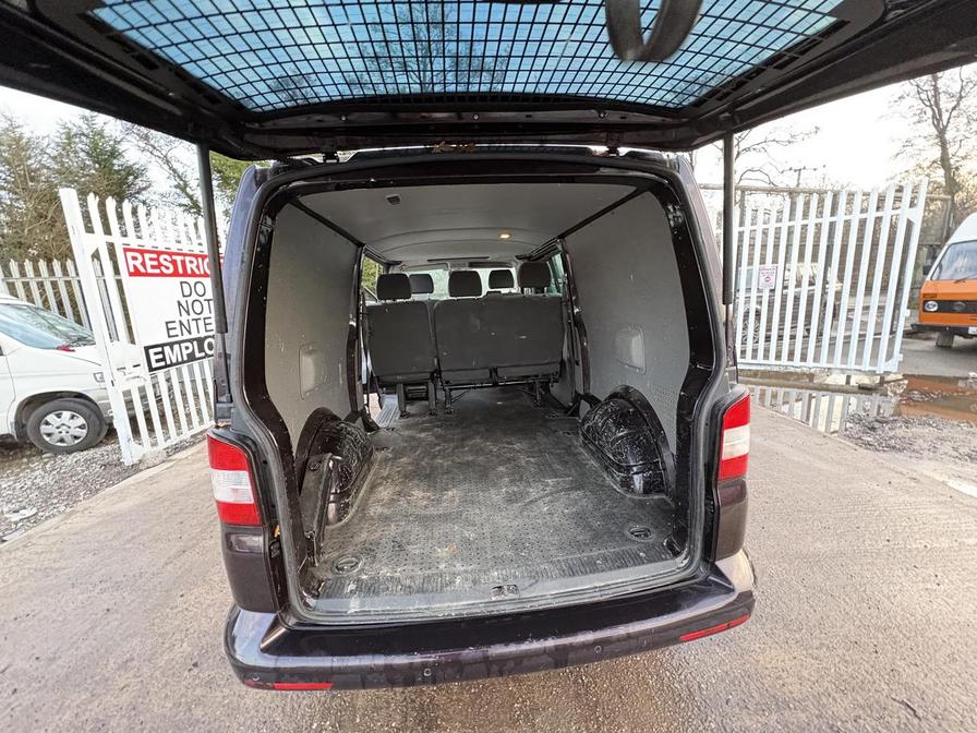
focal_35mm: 14
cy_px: 366
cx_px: 488
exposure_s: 1/60
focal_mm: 2.22
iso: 1000
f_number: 2.2
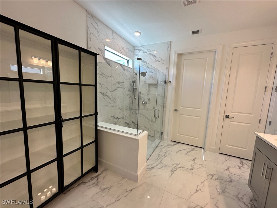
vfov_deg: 85.7
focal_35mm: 14
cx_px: 138
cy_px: 104
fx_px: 112
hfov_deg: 102.1
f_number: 2.2
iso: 80
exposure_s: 1/120
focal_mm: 2.22
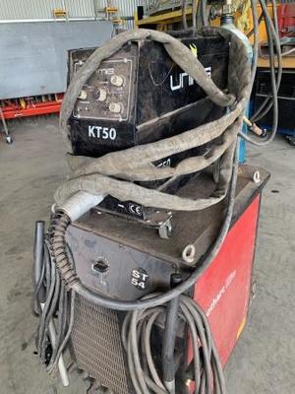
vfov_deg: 67.3
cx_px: 148
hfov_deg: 53.1
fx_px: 295
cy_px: 197
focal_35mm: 26
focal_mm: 4.2
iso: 100
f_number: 1.8
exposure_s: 1/107
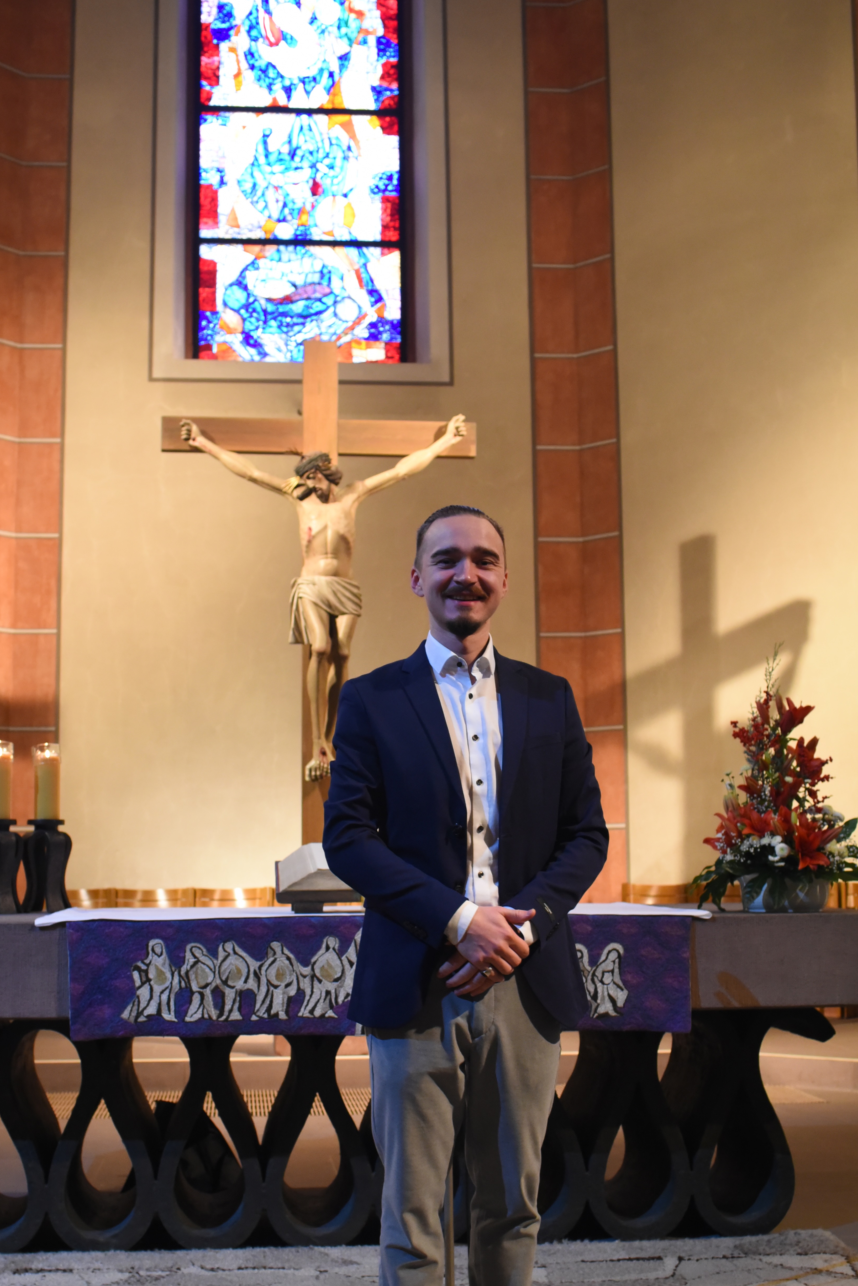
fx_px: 1536
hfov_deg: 31.2
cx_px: 366
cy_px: 751
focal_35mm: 43
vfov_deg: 45.2
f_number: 5.6
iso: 3200
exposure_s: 1/40
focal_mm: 35
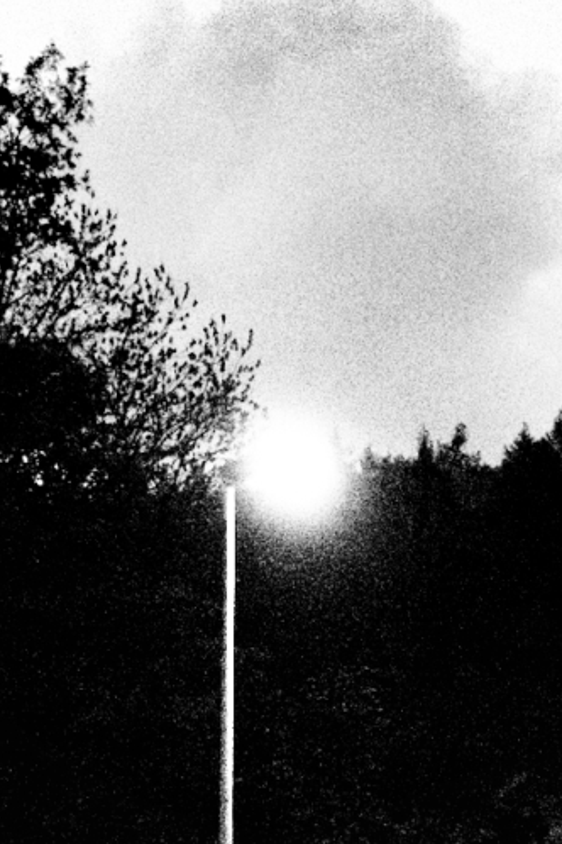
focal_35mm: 144
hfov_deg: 9.3
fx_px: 3372
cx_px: 845
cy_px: 1360
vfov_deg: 13.3
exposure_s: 1/50
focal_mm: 28
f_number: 1.7
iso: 1600
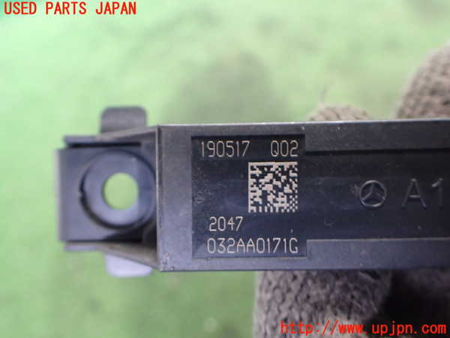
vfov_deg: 46.8
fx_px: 390
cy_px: 169
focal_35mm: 30
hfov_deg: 60.0
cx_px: 225
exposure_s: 1/30
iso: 800
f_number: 2.3
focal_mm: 5.4
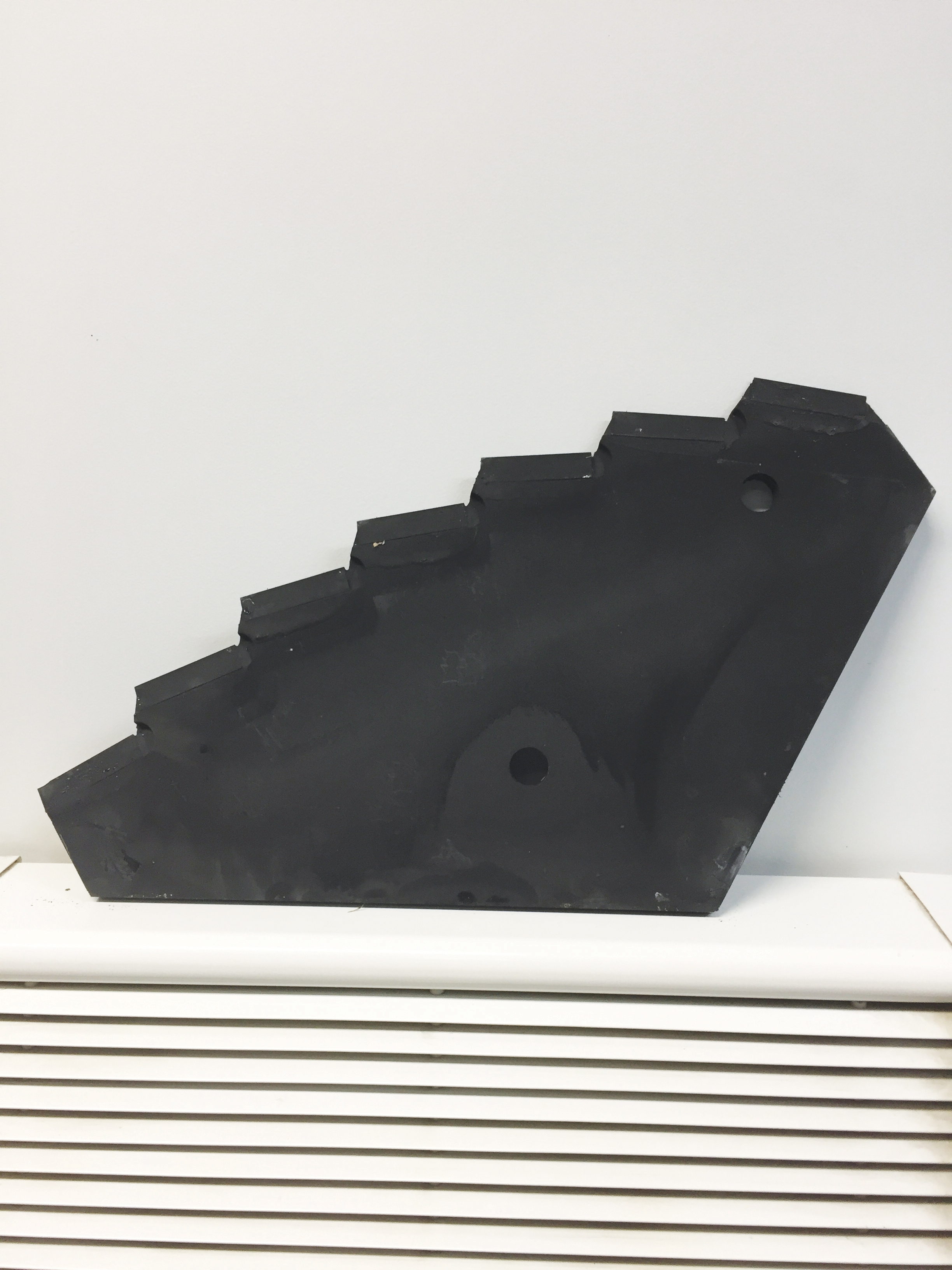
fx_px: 1063
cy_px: 635
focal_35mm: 29
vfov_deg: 61.7
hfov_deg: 48.2
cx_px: 476
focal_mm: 4.15
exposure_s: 1/30
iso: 64
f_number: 2.2
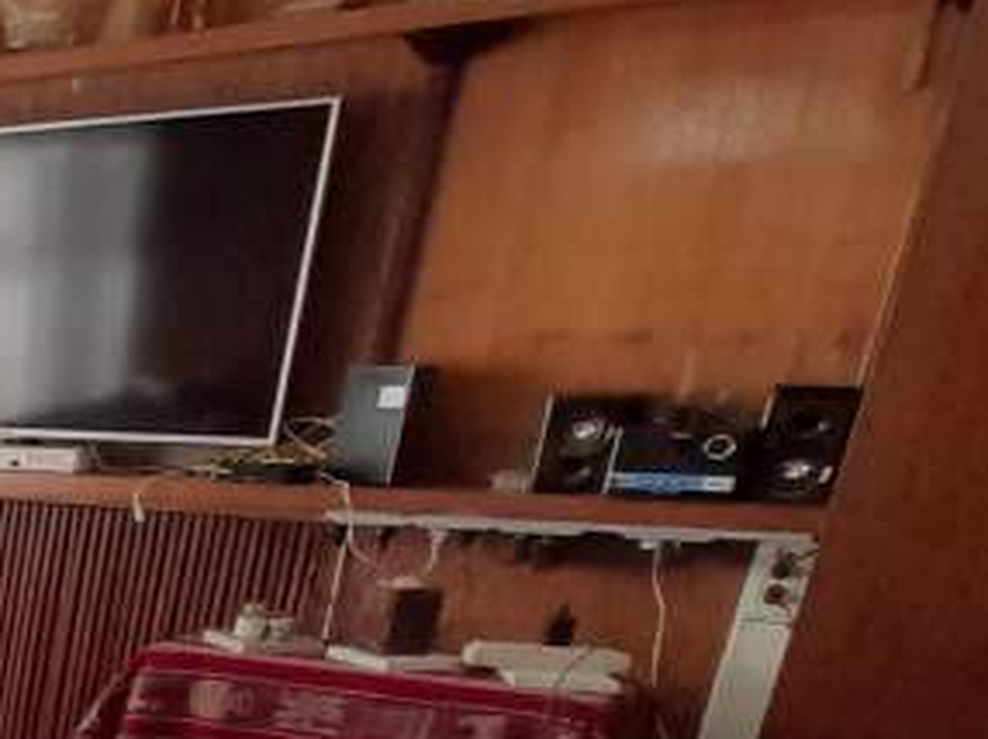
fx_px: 1568
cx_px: -770
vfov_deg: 24.0
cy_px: 898
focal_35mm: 55
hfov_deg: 22.1
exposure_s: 1/120
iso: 50
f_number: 2.2
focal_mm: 1.42
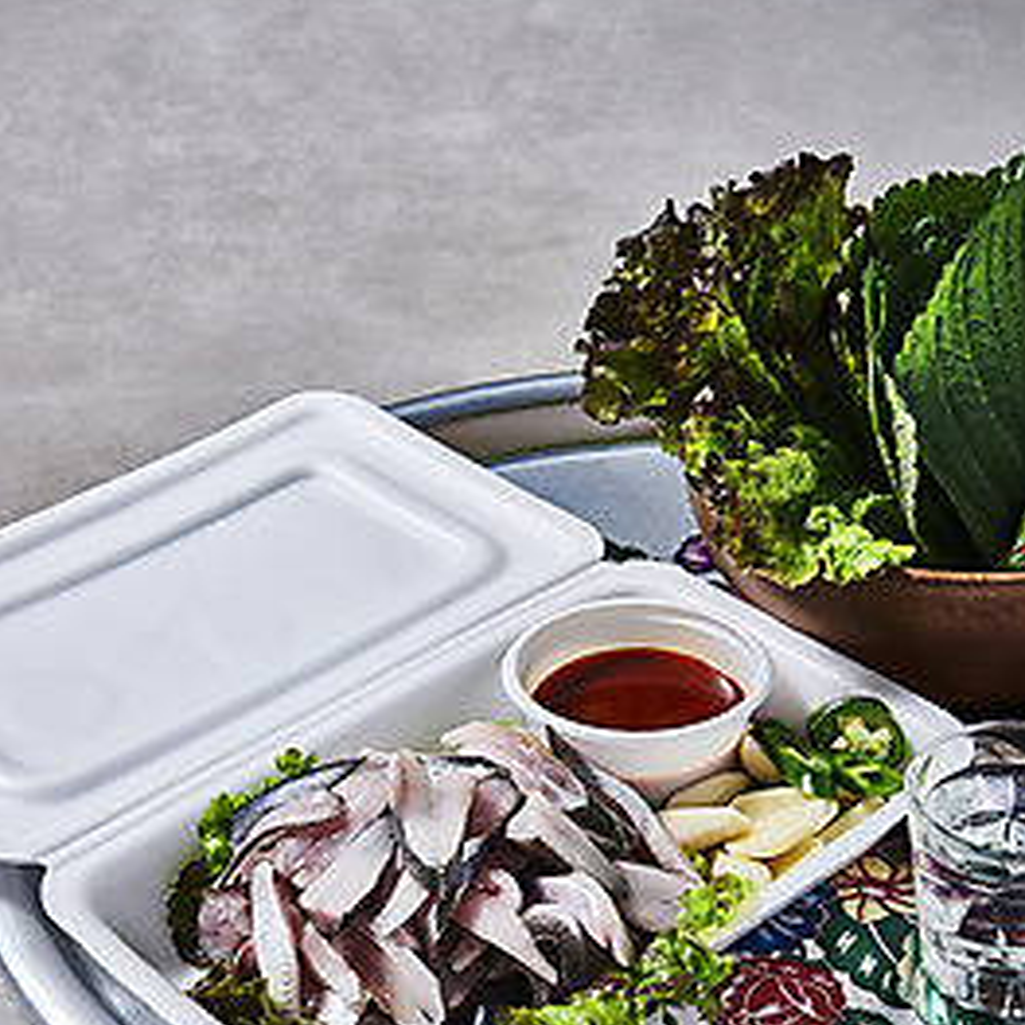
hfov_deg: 20.6
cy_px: 663
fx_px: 2814
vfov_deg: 20.6
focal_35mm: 84
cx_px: 512
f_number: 18
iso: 100
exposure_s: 1/125
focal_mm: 65
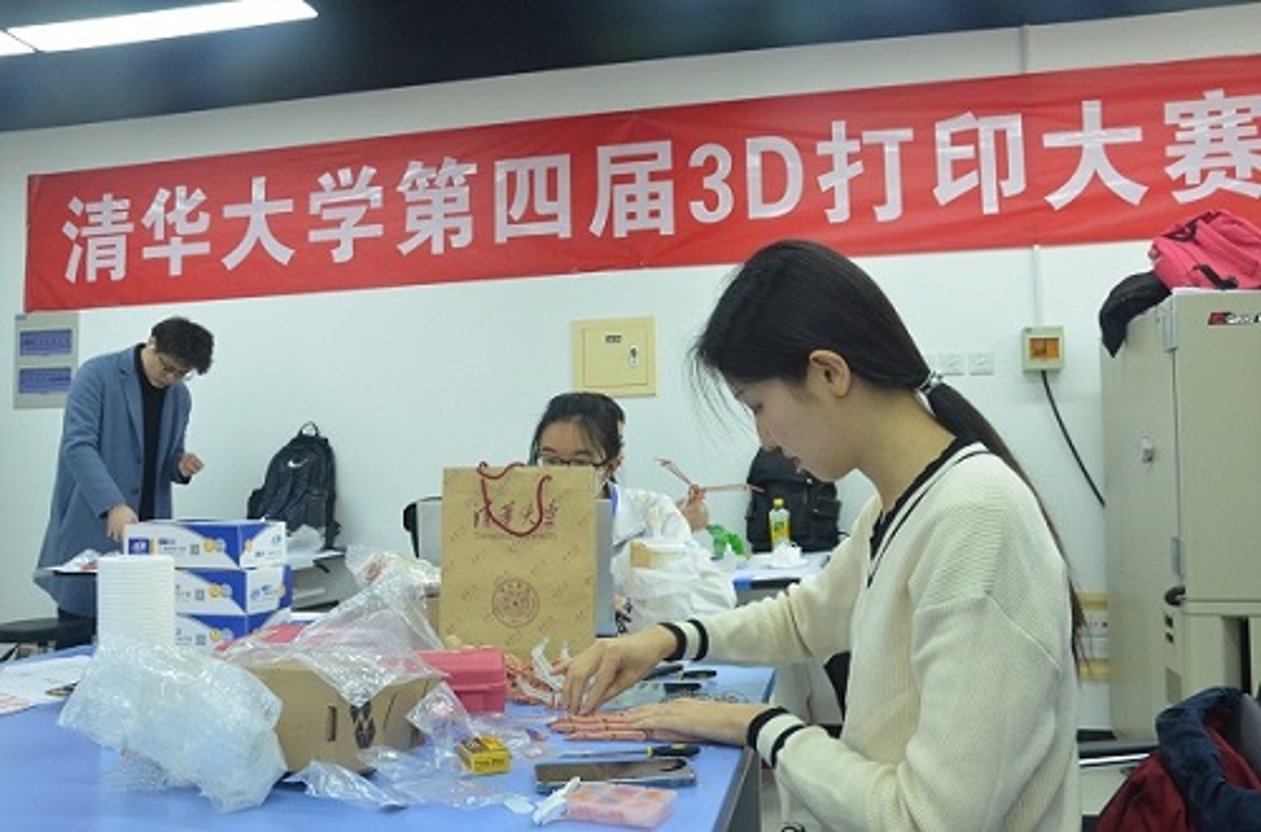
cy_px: 416
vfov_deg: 41.4
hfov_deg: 59.6
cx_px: 630
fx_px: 1100
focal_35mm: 32
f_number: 10
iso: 2000
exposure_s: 1/40
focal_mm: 21
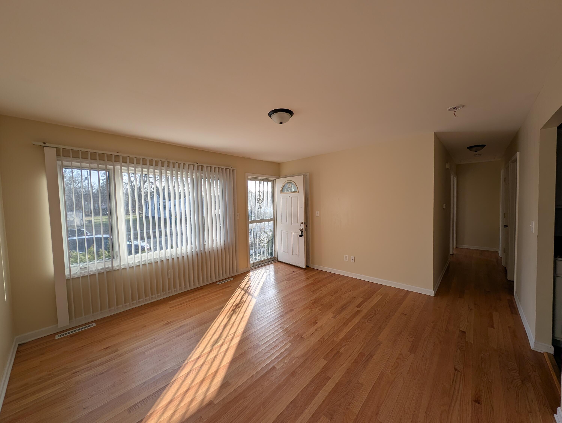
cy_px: 212
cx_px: 281
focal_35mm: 12
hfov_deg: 110.5
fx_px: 195
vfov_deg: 94.6
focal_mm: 2.23
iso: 41
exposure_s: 1/595
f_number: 1.95
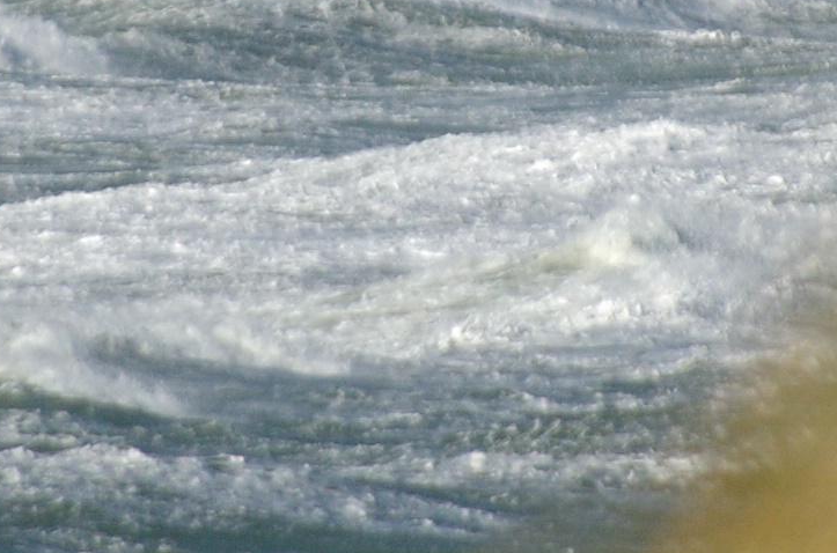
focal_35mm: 1885
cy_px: -57
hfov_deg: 1.1
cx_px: 404
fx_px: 43711
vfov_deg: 0.7
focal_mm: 300
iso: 400
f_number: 6.3
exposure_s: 1/2000
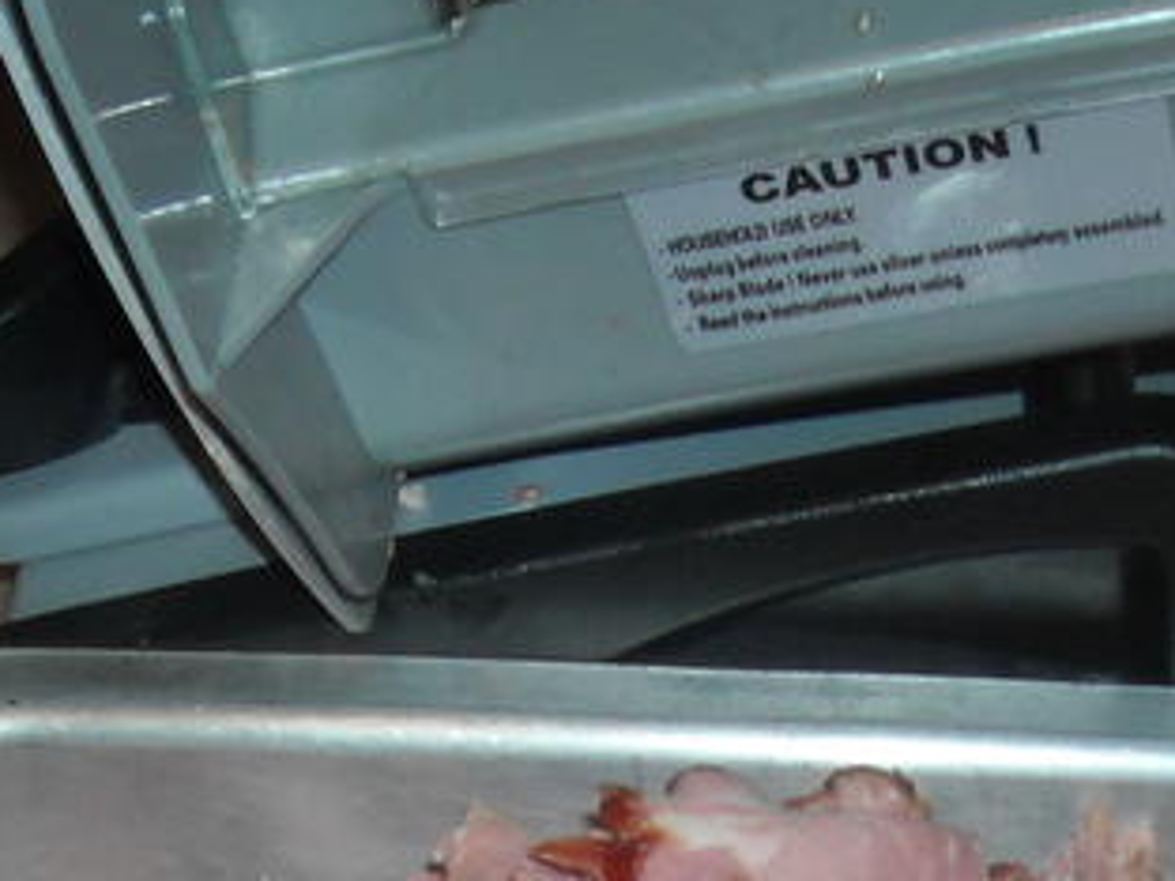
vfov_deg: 14.0
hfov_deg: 19.4
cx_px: 655
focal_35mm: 101
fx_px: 3428
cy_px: 1188
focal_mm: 5.7
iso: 200
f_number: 2.8
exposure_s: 1/60
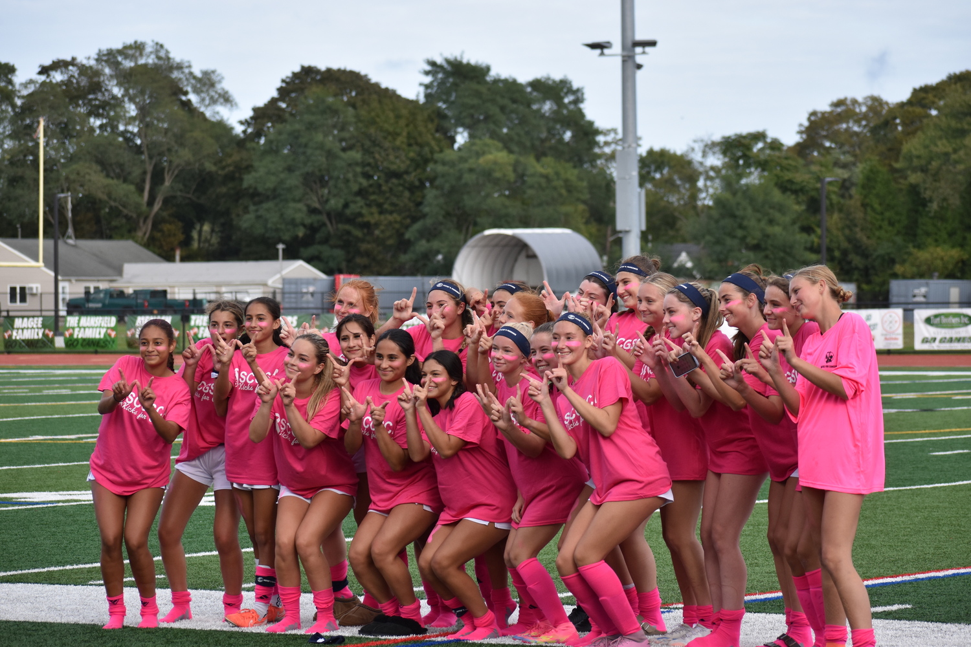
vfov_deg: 9.3
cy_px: 324
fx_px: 3965
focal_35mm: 147
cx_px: 486
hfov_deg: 14.0
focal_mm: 98
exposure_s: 1/1250
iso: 400
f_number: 5.6
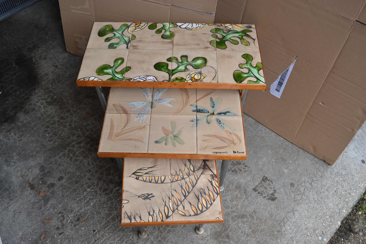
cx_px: 183
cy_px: 122
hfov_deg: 57.2
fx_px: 335
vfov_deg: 40.0
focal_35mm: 33
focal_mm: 22
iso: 400
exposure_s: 1/125
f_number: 5.6
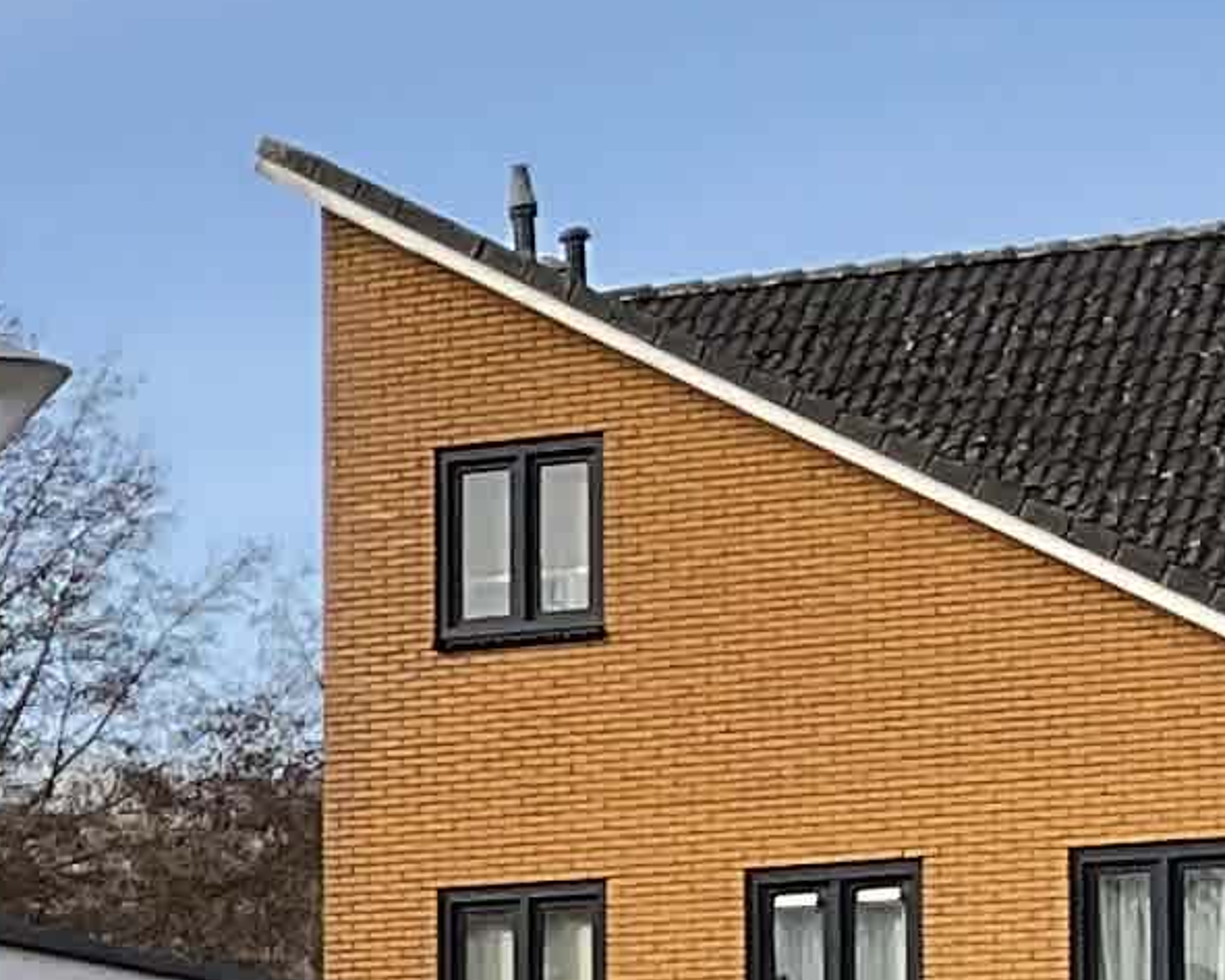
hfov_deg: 9.2
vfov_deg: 7.8
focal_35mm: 193
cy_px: 1527
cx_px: -1453
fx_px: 6998
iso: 16
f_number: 1.8
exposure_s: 1/1311
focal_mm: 3
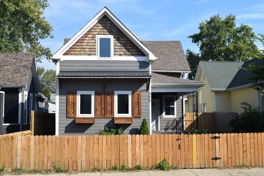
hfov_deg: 43.6
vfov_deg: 29.8
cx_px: 132
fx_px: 330
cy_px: 88
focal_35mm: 45
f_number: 9
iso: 200
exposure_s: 1/320
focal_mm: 30
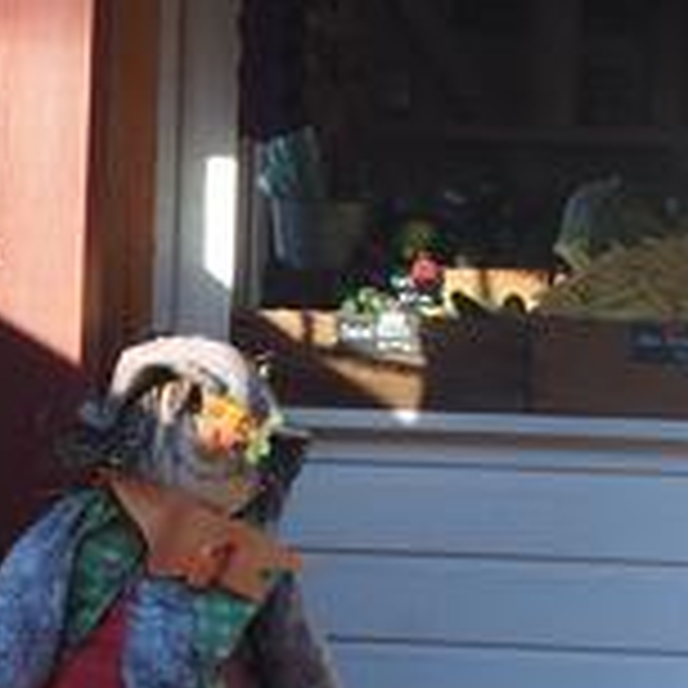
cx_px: 54
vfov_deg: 7.9
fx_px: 4924
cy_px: 706
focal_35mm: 219
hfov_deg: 8.0
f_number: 3.5
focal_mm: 17.8
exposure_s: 1/250
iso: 100
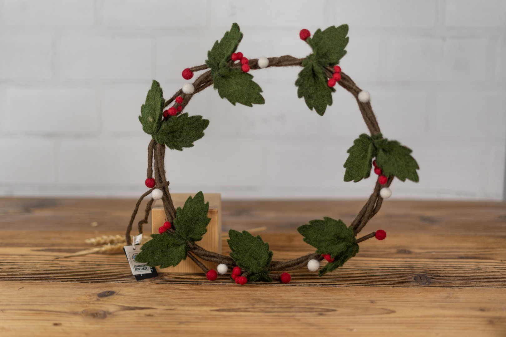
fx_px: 703
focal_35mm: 50
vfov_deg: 27.0
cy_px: 168
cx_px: 253
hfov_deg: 39.6
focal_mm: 50
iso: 200
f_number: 1.8
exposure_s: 1/200
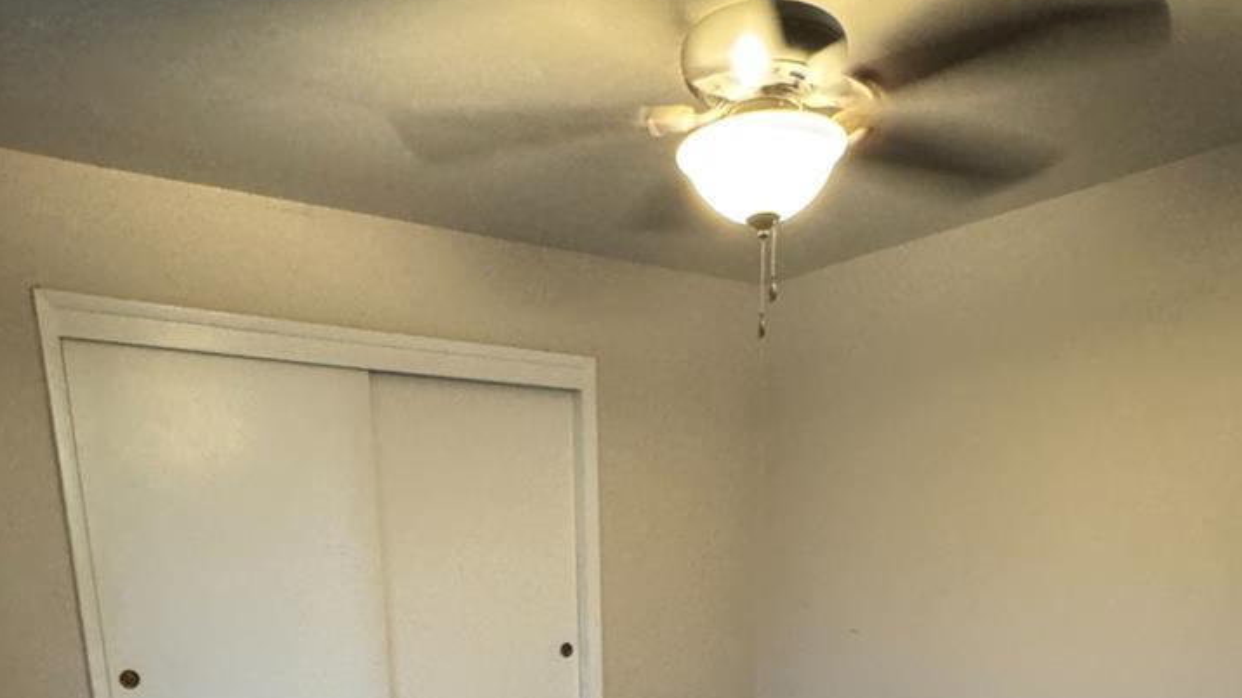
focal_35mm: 32
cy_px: 846
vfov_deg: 30.8
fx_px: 1054
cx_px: 664
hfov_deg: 61.0
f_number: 2.2
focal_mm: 2.22
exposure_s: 1/40
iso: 1000
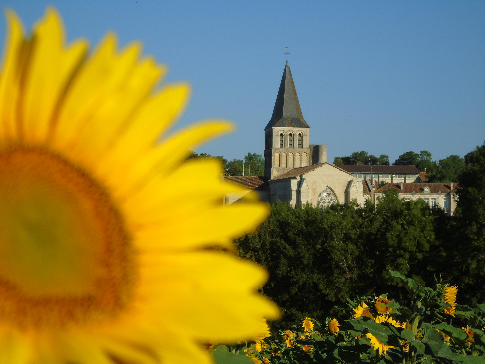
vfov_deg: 10.4
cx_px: 242
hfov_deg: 13.9
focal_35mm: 142
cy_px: 182
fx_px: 1990
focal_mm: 25
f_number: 4.7
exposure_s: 1/800
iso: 80
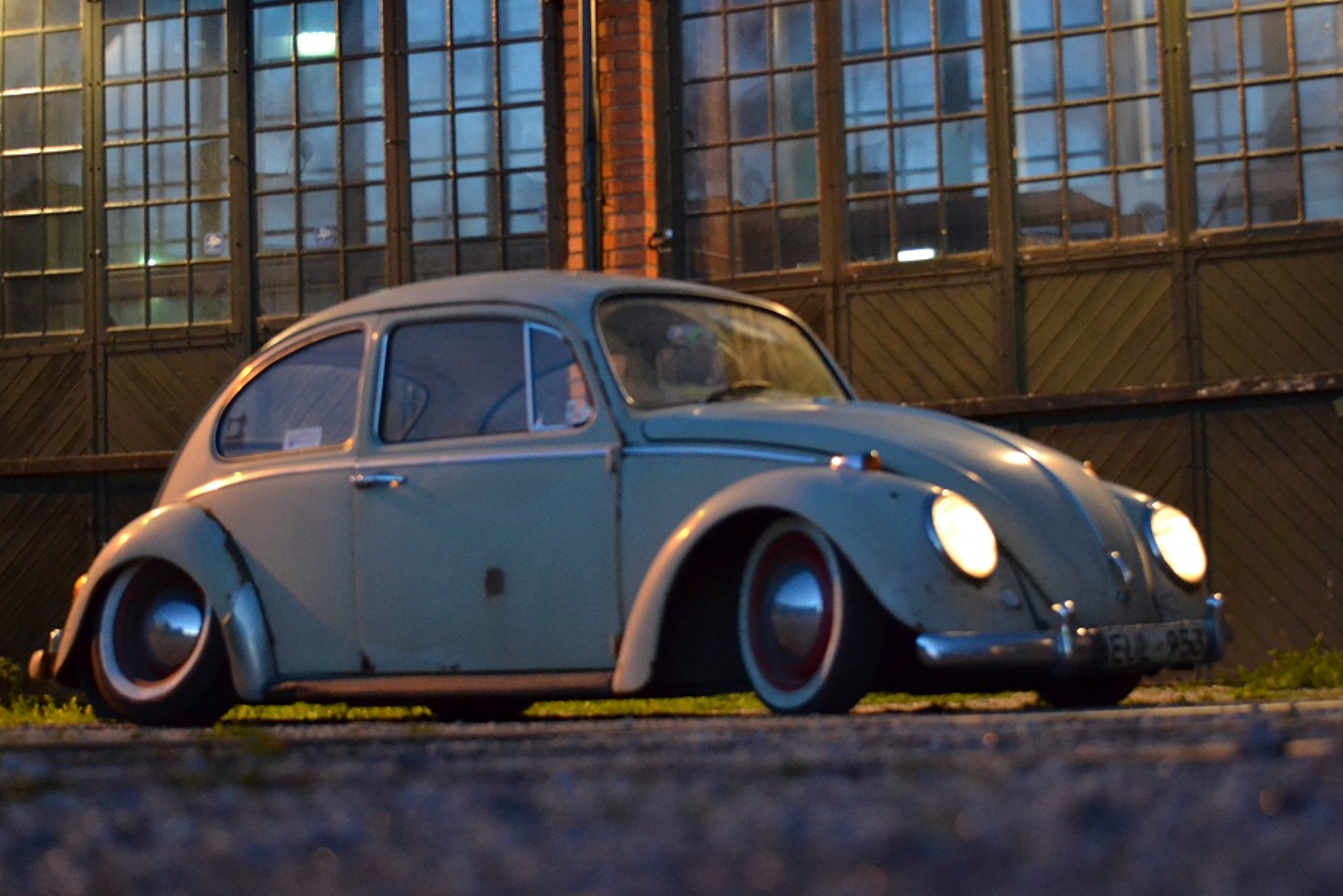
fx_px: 3078
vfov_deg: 16.6
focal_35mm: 82
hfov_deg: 24.6
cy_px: 448
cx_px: 672
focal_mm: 55
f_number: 4.5
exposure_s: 1/15
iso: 3200
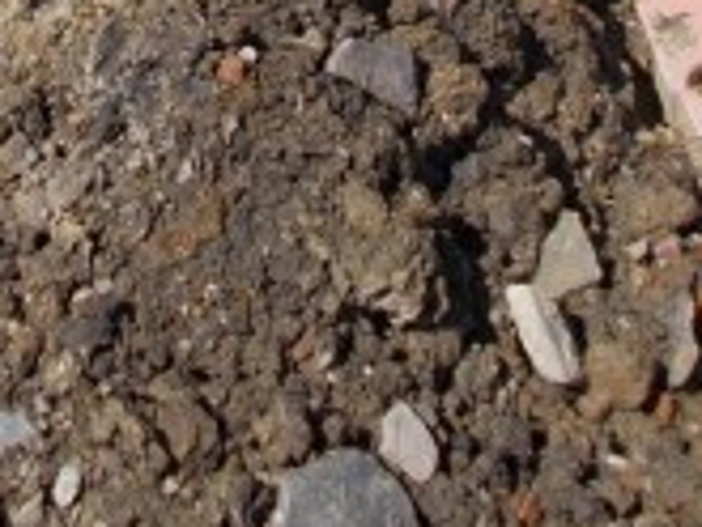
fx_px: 2050
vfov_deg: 13.3
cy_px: -395
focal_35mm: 101
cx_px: 111
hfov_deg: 19.2
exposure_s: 1/160
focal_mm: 4.6
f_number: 8
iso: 80
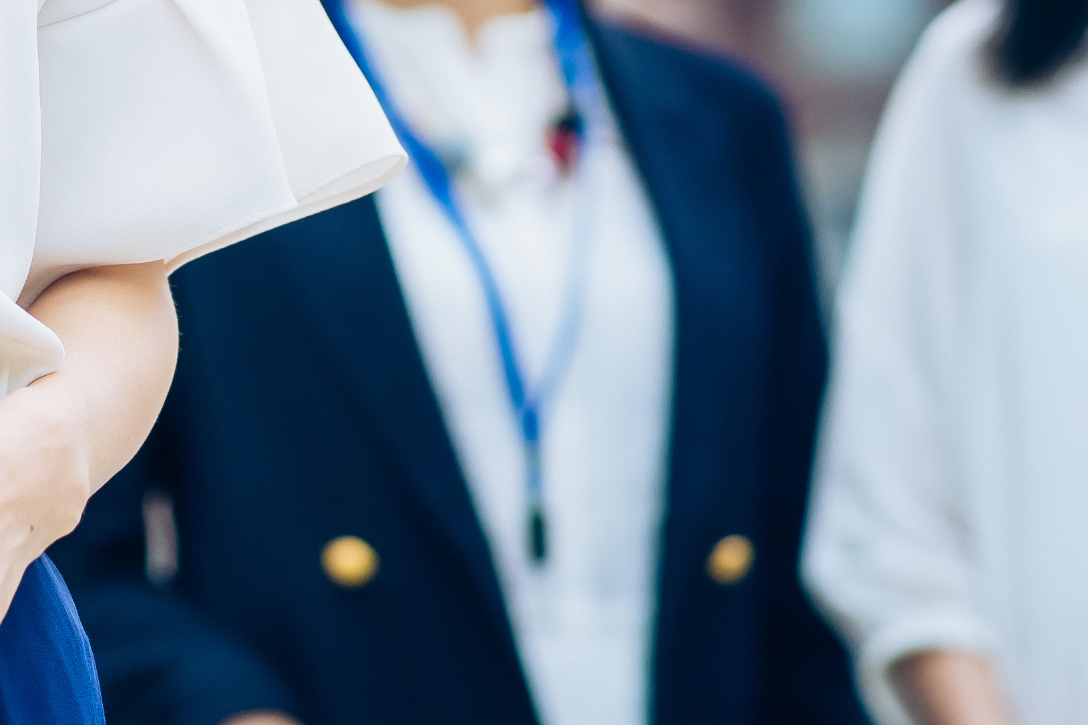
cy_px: -263
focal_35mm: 313
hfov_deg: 6.5
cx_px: -152
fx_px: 9459
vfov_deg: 4.4
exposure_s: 1/2000
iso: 400
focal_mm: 85
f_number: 2.5
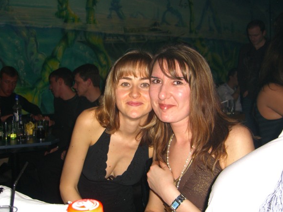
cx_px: 143
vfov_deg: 36.8
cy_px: 107
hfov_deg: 47.9
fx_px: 319
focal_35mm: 39
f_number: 2.8
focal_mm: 7.9
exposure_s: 1/60
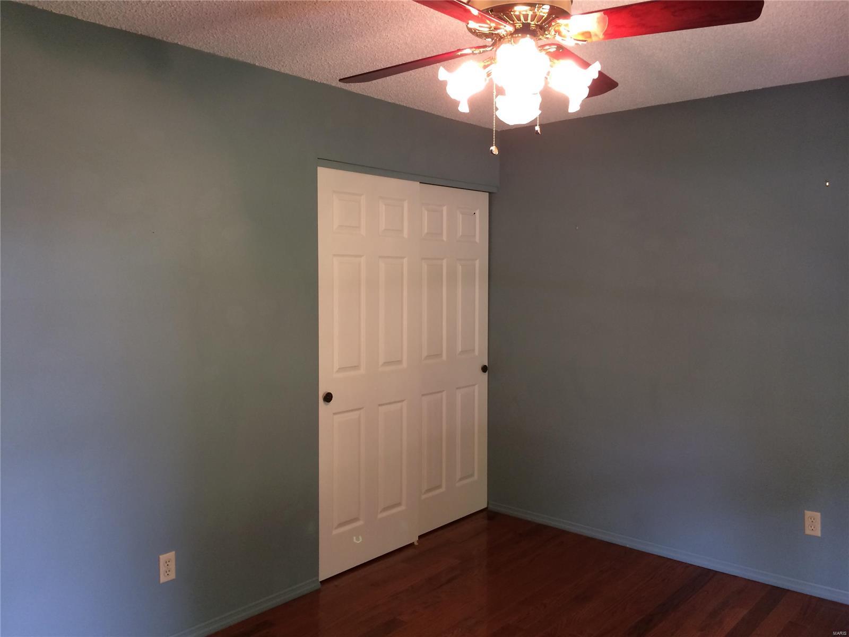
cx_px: 424
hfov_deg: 61.7
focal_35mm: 29
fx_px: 711
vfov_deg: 48.2
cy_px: 318
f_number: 2.2
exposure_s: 1/30
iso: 100
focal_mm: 4.15
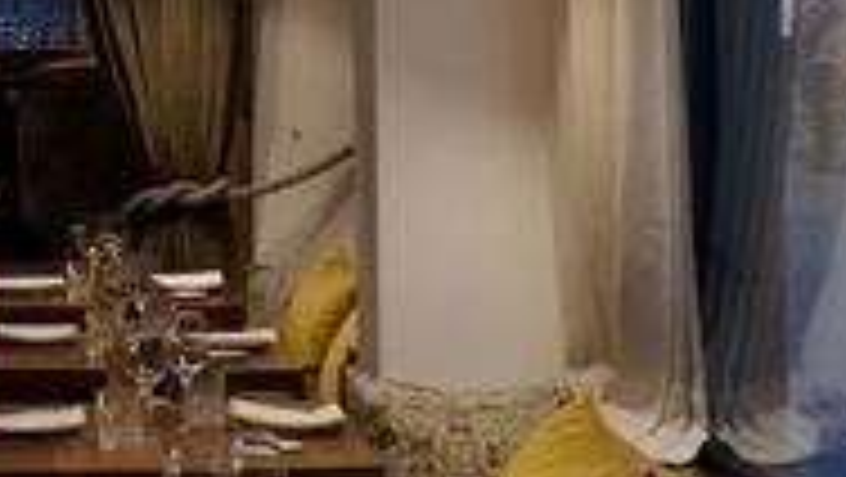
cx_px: -148
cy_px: -18
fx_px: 2806
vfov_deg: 9.6
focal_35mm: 125
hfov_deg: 16.5
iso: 320
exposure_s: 1/25
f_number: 1.8
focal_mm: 3.95
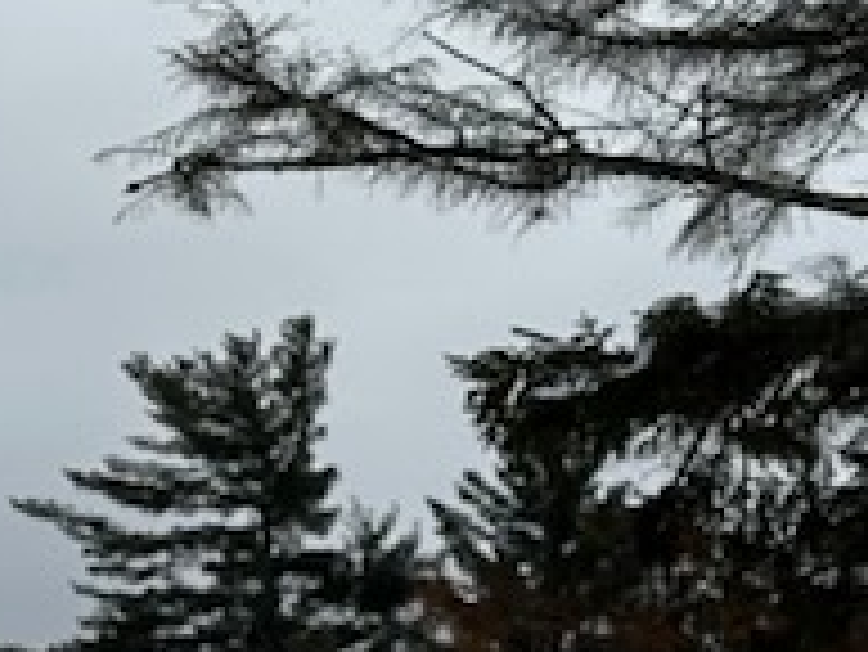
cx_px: -211
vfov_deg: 9.2
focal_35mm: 159
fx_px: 3989
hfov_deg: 12.1
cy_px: 818
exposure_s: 1/5000
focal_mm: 6.86
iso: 80
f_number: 1.78
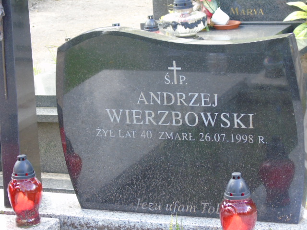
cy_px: 115
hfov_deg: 15.9
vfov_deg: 12.0
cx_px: 154
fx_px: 1100
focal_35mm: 124
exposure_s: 1/60
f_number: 4.6
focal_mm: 22
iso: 400
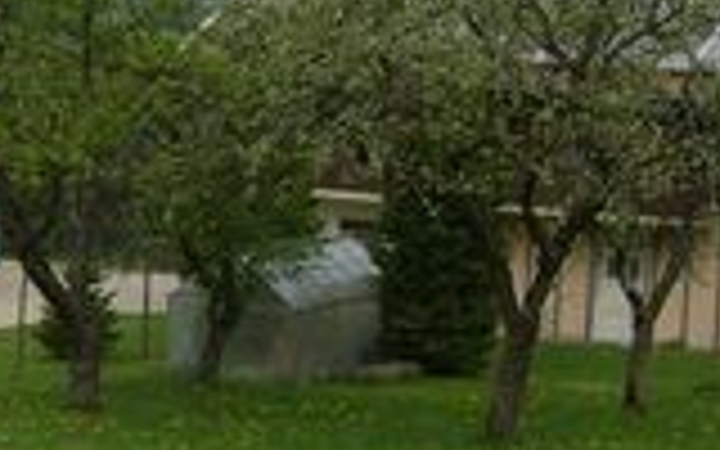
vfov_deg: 8.9
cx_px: 34
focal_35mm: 148
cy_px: 270
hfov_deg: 14.0
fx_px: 2904
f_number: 6.4
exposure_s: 1/200
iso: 50
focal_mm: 7.8
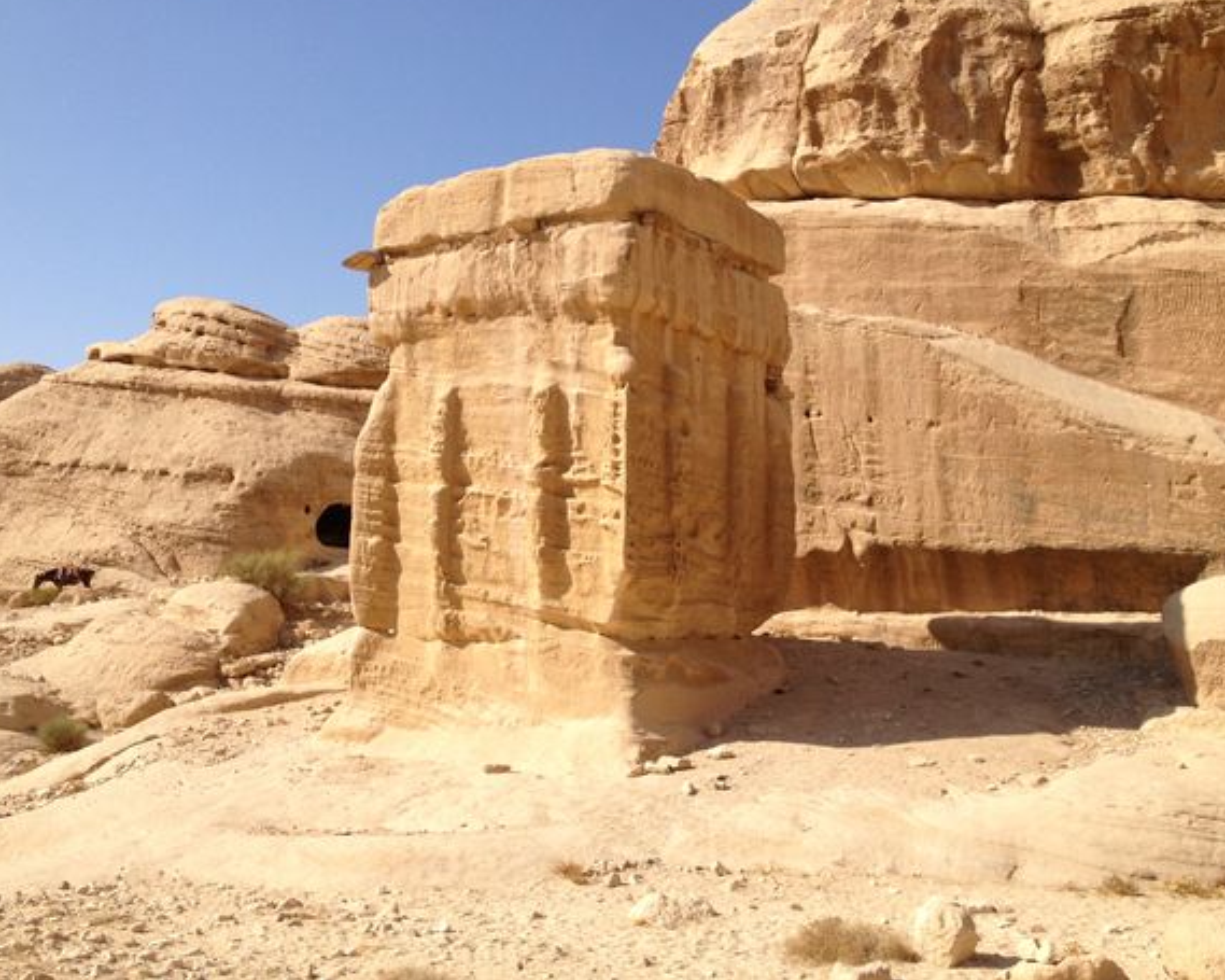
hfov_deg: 46.8
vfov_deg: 38.2
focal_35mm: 39
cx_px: 572
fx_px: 1414
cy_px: 458
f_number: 2.4
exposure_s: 1/2208
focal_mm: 4.28
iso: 50
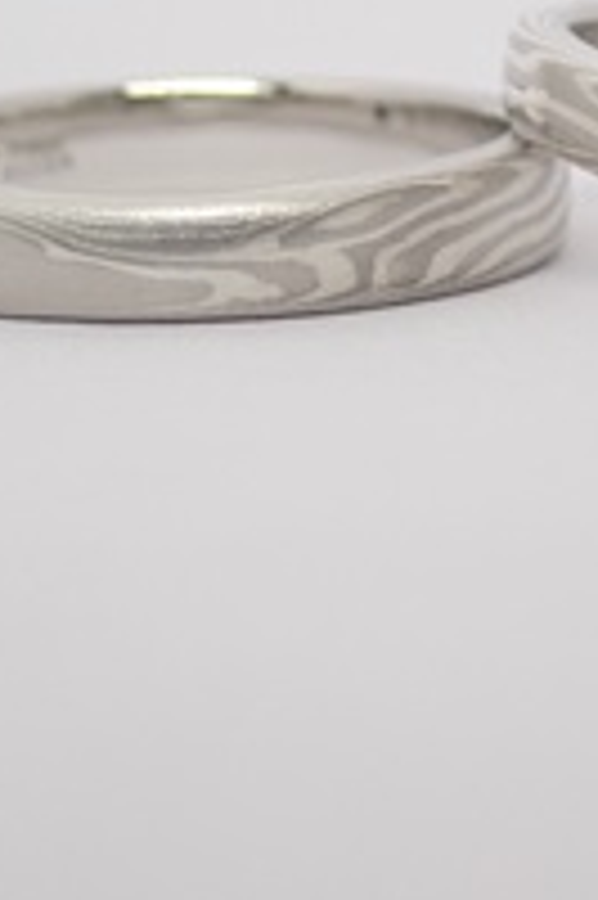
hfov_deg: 7.6
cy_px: 173
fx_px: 4492
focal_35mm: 180
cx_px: 549
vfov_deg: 11.4
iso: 200
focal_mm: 13.65
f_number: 4.1
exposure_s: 1/160
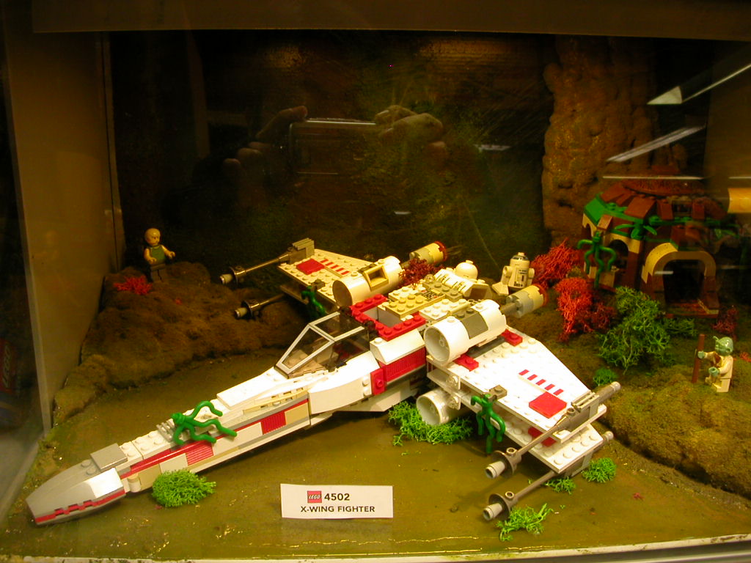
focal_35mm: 37
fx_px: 803
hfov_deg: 50.1
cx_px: 376
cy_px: 282
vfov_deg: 38.7
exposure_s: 1/38
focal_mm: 5.6
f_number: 2.7
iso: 100
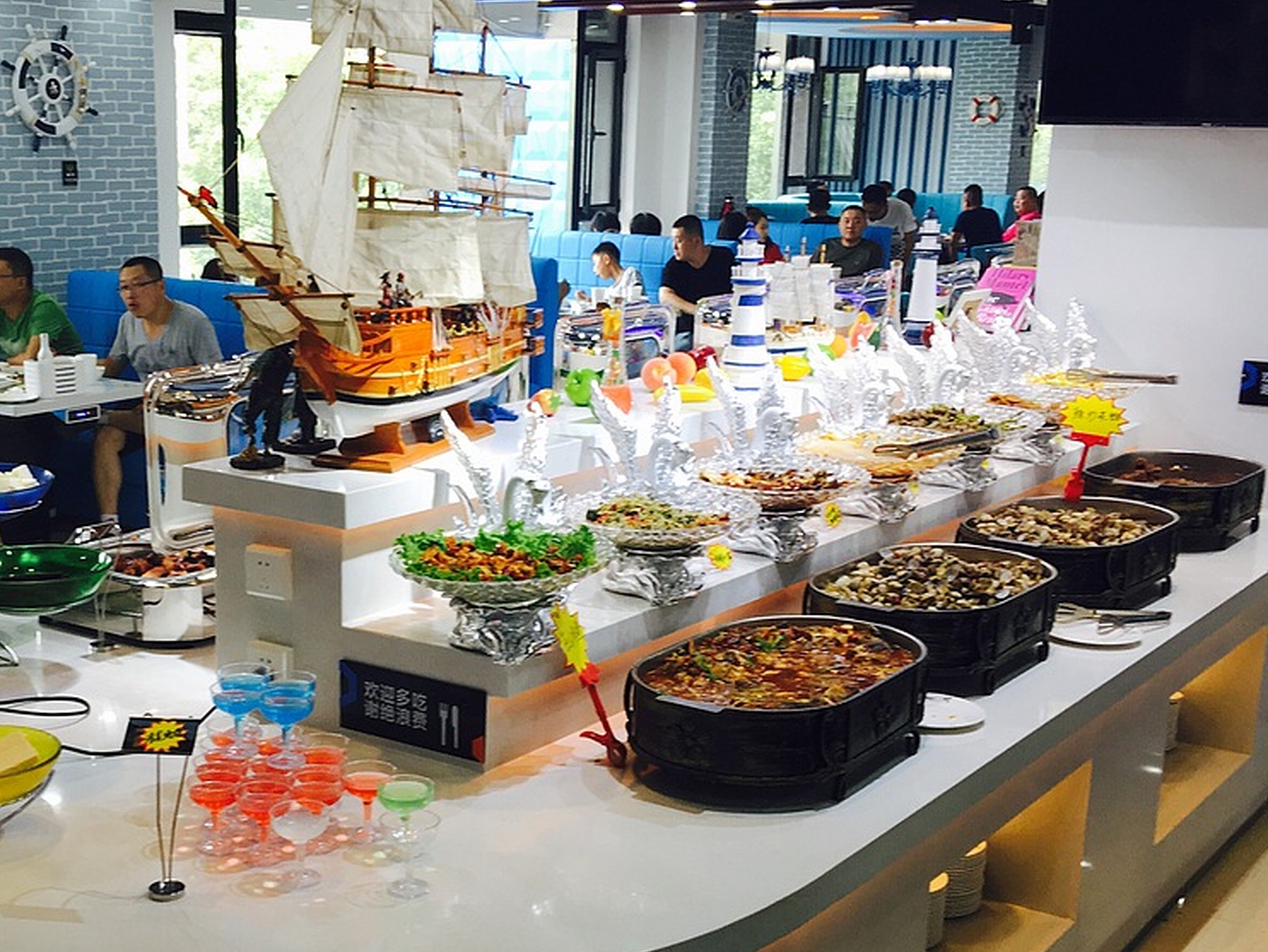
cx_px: 455
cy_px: 634
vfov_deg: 28.9
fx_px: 1832
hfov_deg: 37.9
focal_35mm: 50
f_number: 2.2
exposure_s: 1/50
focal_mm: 4.15
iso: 32
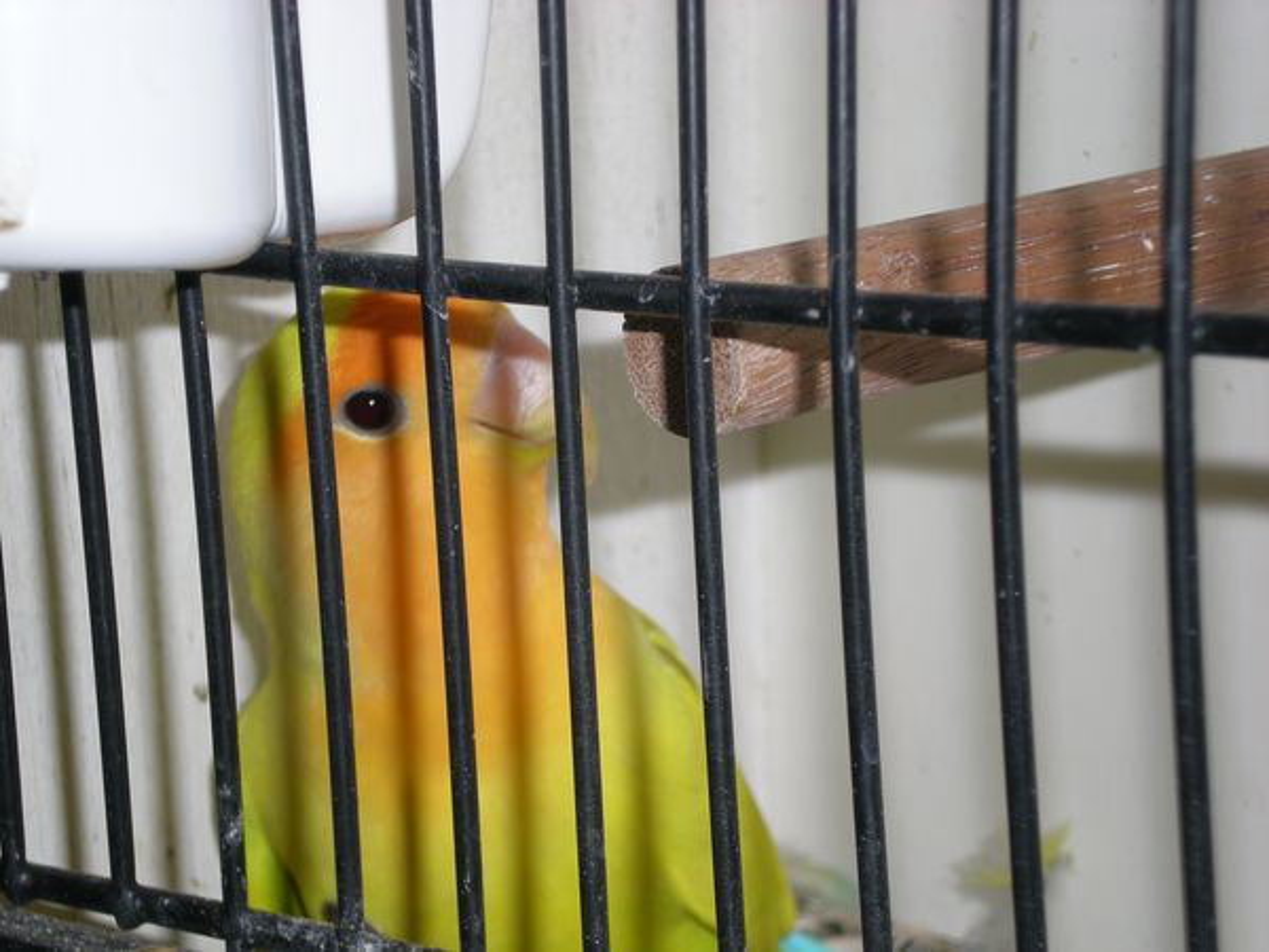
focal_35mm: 114
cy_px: 476
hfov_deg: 17.3
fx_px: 4179
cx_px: 634
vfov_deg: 13.0
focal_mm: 18.9
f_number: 5.9
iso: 50
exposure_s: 1/120
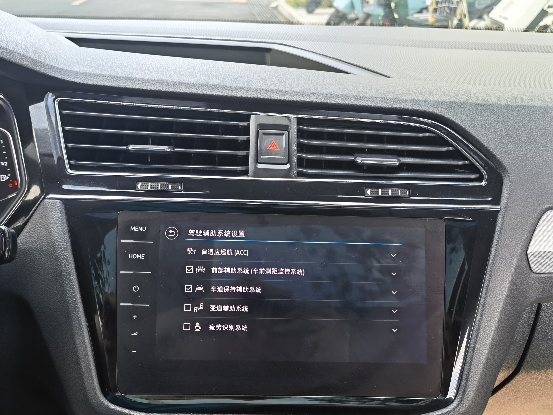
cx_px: 276
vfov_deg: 38.7
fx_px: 591
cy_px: 208
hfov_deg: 50.1
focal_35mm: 37
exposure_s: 1/124
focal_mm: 6.67
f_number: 1.9
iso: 50
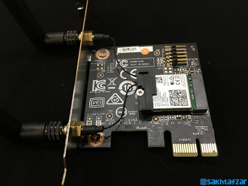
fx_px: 208
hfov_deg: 61.7
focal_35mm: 29
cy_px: 93
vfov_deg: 48.2
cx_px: 124
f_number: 2.2
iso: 125
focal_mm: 4.15
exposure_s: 1/8
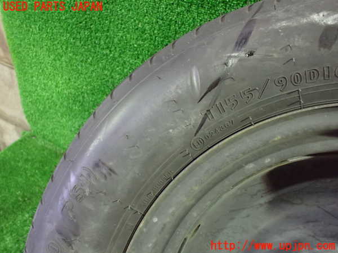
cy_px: 126
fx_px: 293
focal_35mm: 30
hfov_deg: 60.0
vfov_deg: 46.8
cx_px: 169
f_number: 2.3
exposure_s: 1/30
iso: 1250
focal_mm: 5.4
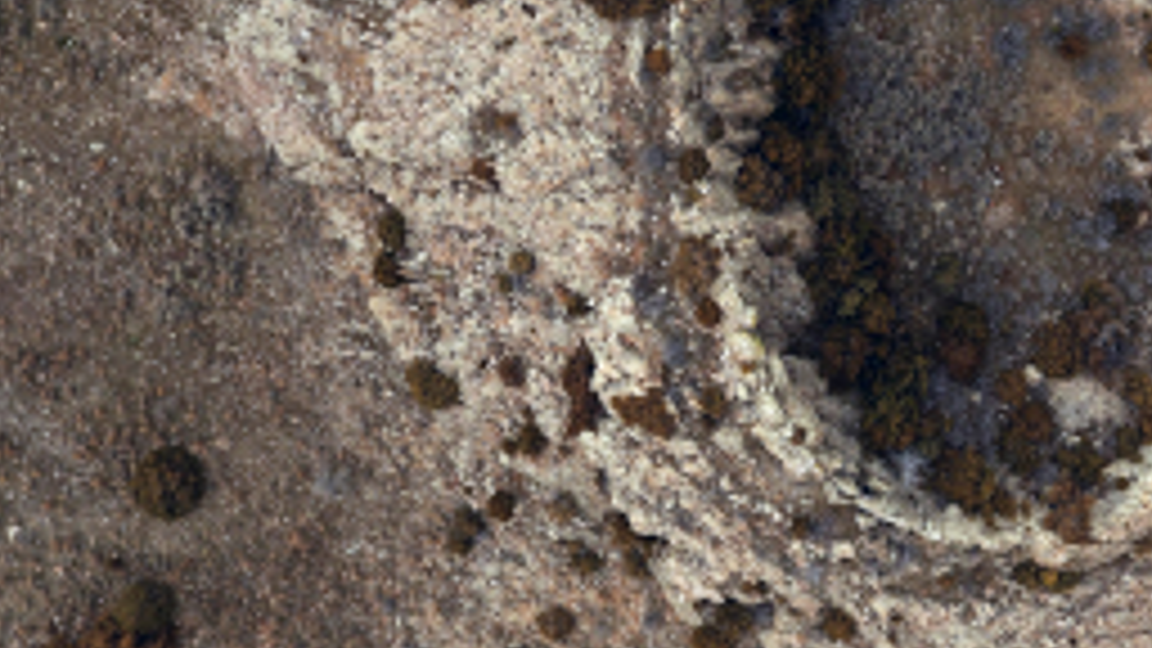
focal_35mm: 34
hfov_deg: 55.6
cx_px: 846
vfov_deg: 33.4
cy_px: 104
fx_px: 1039
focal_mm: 3.61
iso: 133
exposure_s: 1/120
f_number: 2.8
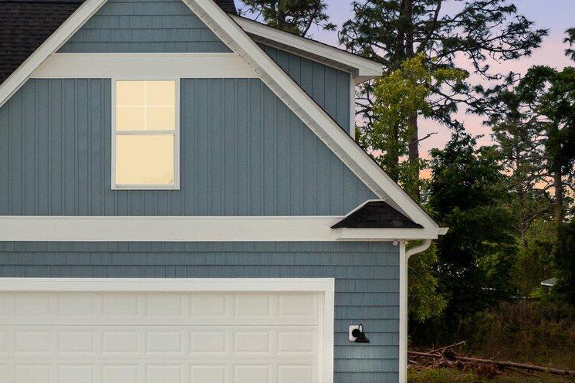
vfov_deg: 17.6
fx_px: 1229
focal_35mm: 77
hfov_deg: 24.1
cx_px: -103
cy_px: 281
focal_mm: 10.26
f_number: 3.2
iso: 100
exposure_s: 1/240
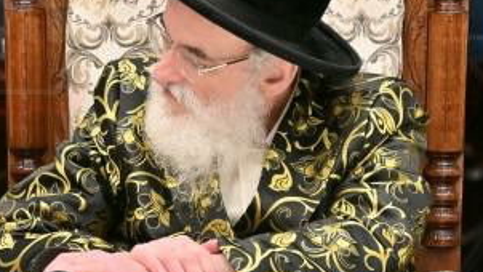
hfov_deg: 2.0
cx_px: -46
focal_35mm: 1065
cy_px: 48
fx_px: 13642
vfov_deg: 1.1
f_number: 2.8
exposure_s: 1/500
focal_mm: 200
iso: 400
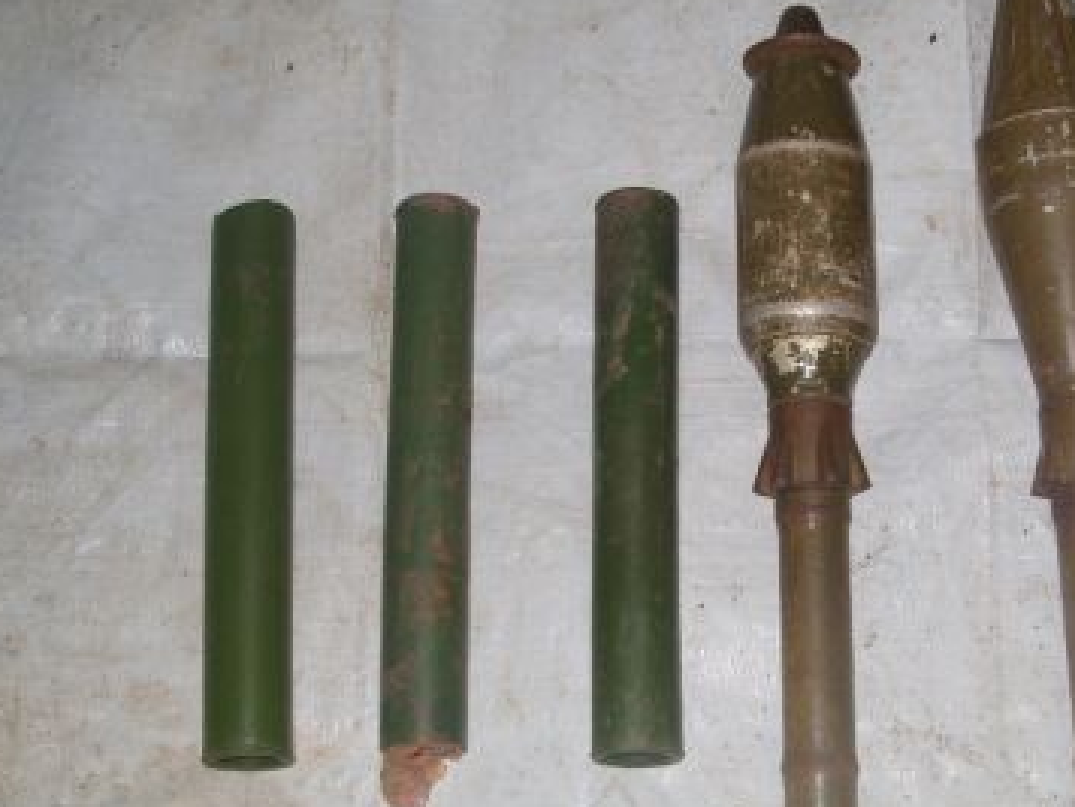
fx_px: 1988
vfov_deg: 22.9
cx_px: 788
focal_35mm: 64
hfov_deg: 29.8
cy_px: 508
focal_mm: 7.8
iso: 50
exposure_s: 1/30
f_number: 2.8
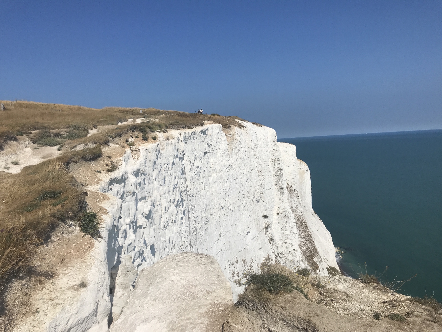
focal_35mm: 28
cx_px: 221
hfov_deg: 63.4
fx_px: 358
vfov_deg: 49.7
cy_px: 166
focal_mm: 3.99
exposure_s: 1/8772
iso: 25
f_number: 1.8
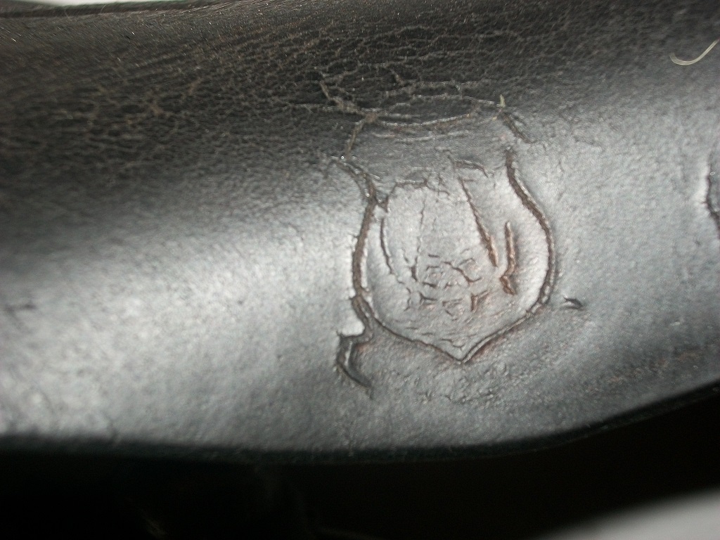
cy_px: 270
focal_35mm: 62
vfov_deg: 23.7
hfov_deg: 31.2
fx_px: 1290
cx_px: 360
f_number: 4.1
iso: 80
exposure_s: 1/50
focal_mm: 11
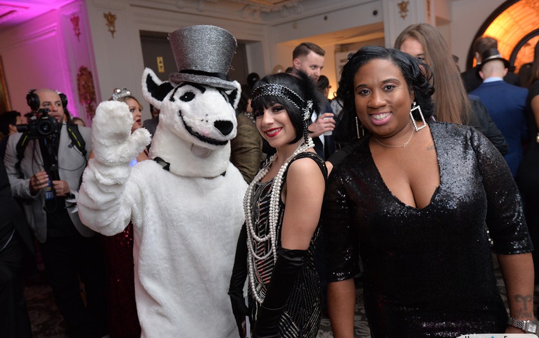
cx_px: 271
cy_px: 181
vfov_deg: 40.6
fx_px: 456
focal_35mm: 31
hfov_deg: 61.2
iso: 2000
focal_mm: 30
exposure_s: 1/100
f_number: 5
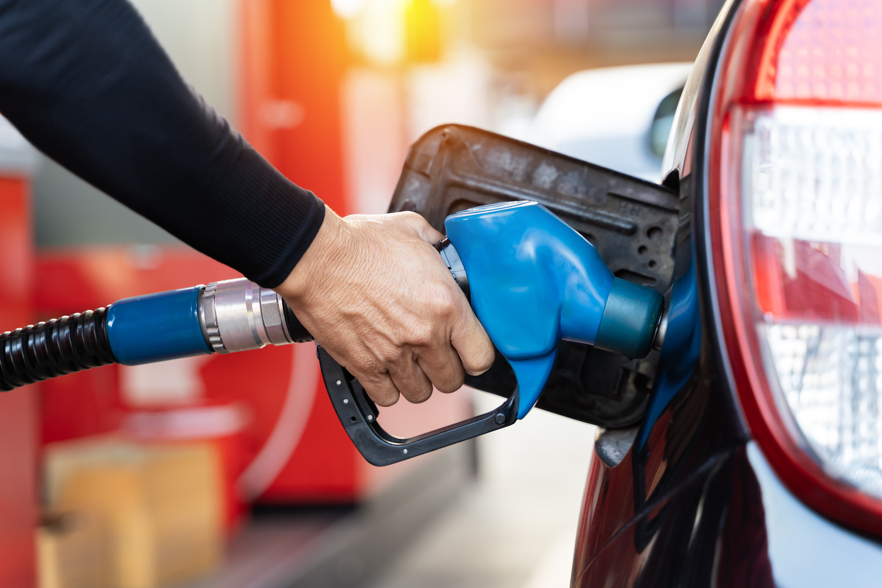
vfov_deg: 18.2
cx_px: 441
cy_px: 294
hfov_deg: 27.0
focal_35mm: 75
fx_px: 1837
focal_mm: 75
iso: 400
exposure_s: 1/60
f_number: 3.5
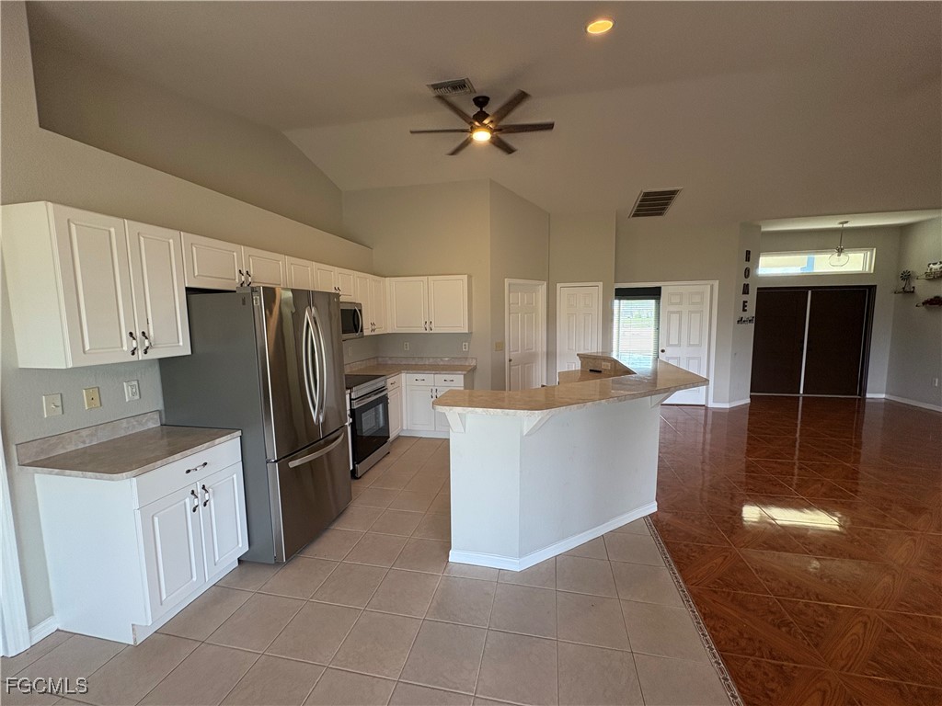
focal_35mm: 14
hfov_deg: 102.1
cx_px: 471
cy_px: 353
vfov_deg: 85.7
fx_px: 381
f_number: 2.2
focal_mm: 2.22
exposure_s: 1/120
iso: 200
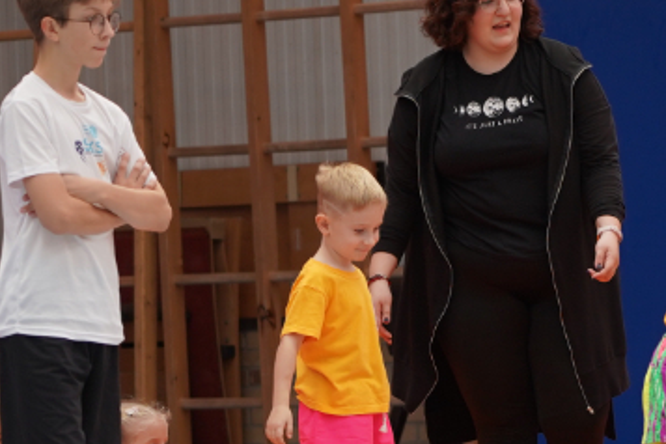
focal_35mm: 382
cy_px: 566
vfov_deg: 3.6
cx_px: 668
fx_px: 7066
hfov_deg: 5.4
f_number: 4
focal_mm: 105
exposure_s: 1/160
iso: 250
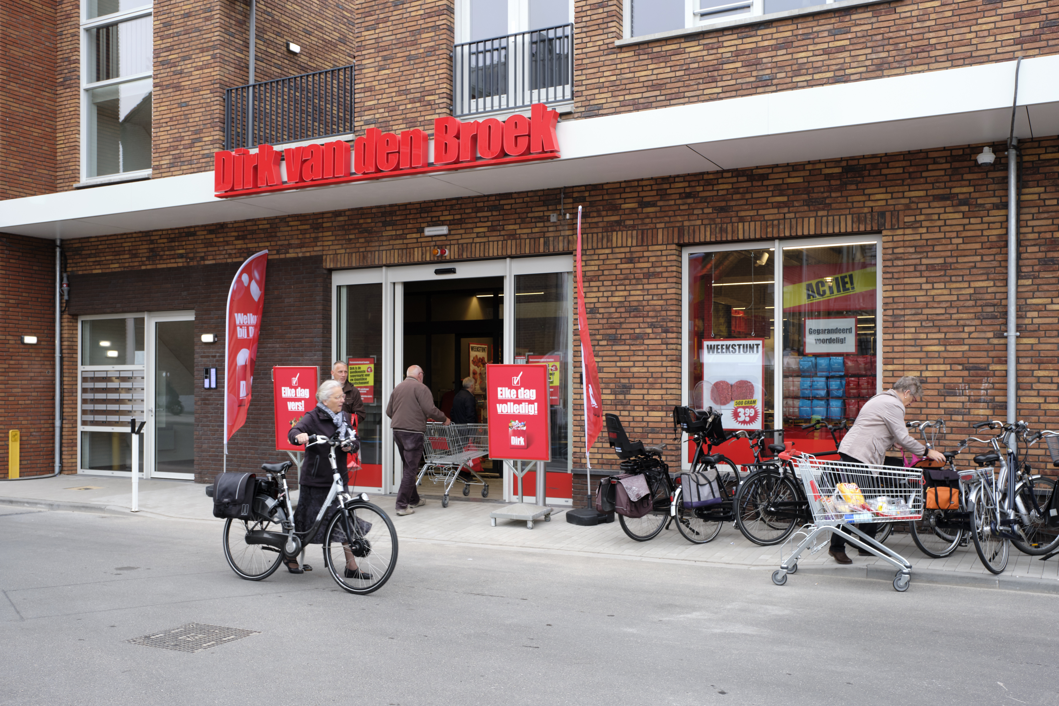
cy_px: 353
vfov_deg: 40.0
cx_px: 530
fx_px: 971
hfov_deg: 57.2
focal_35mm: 33
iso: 250
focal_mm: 22
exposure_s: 1/100
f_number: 4.5
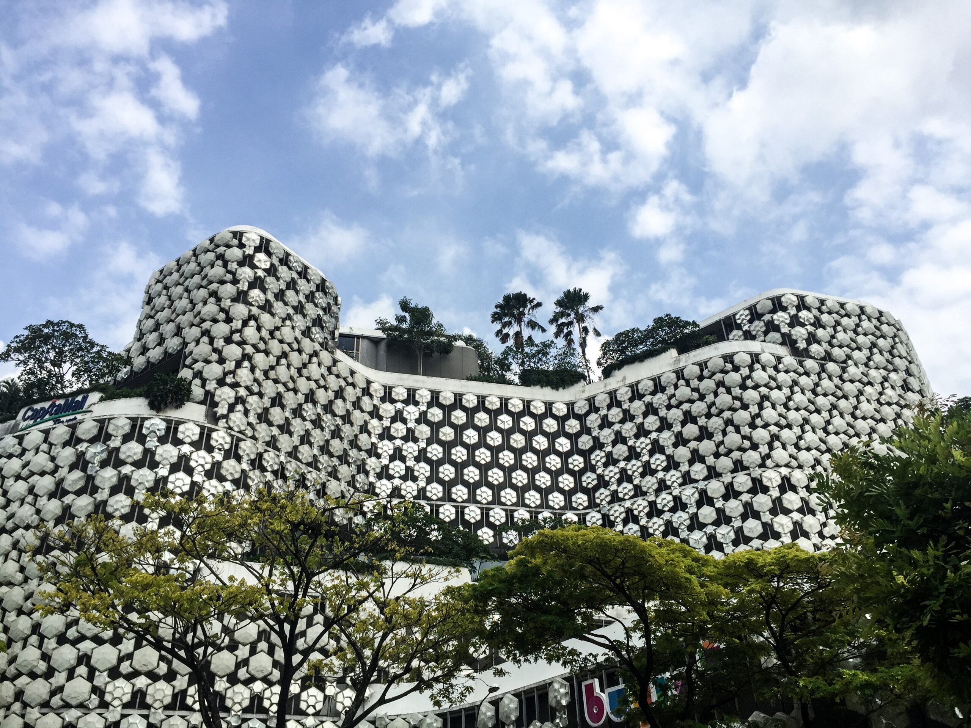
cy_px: 364
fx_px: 813
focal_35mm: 29
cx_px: 486
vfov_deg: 48.2
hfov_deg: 61.7
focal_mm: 4.15
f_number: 2.2
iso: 32
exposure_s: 1/2198
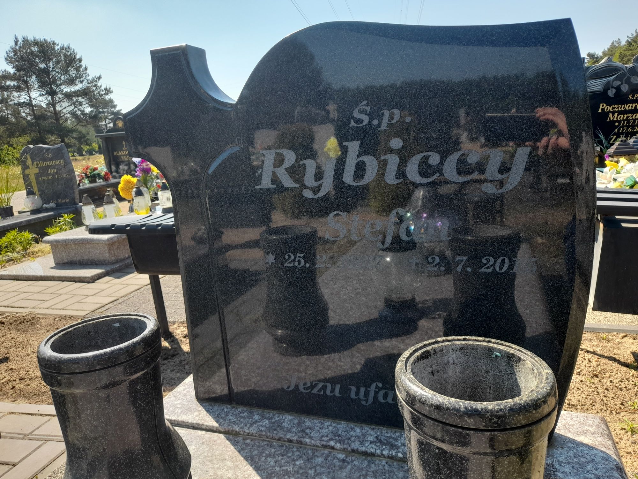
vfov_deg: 54.9
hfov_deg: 69.4
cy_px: 240
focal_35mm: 25
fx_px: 461
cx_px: 319
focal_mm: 4.6
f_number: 2
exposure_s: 1/169
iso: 20
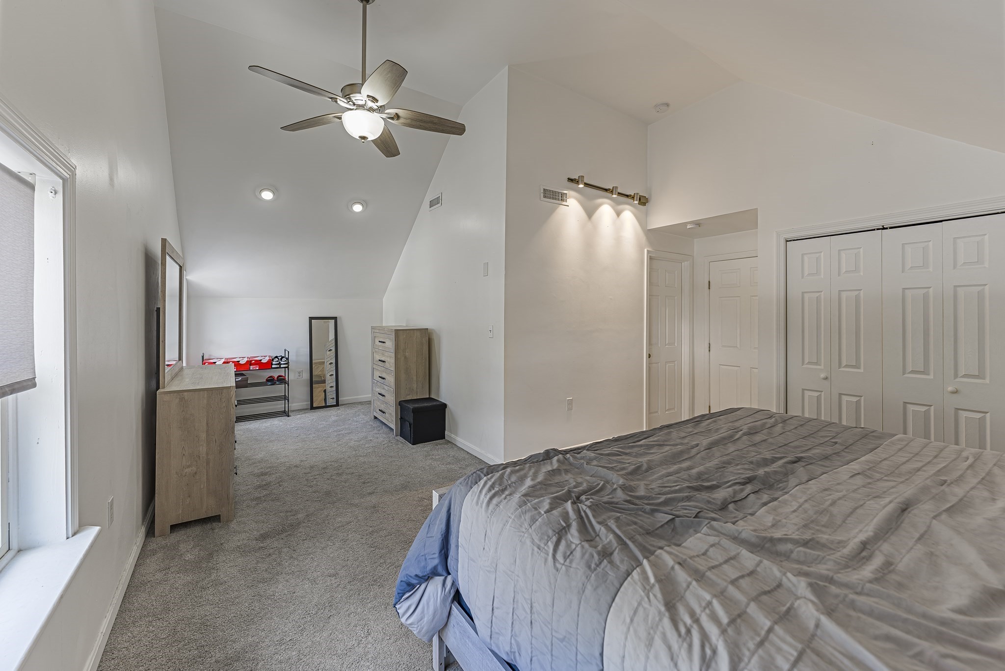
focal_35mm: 14
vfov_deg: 81.2
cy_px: 336
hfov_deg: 104.2
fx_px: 391
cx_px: 502
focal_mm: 14
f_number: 4.5
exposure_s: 1/4
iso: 100
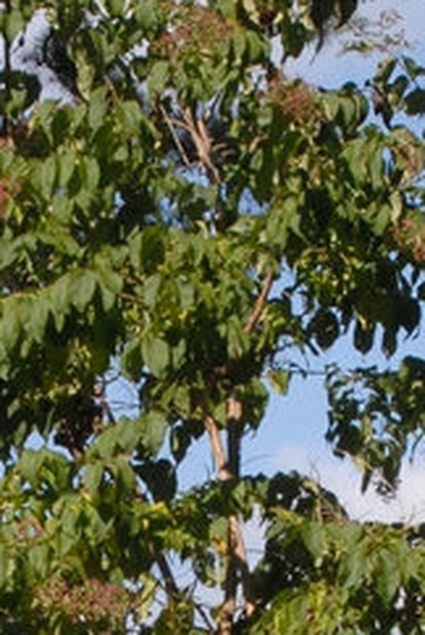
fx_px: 3143
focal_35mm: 178
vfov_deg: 11.4
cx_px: 174
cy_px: 617
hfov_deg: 7.7
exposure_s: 1/350
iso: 400
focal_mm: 28
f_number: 10
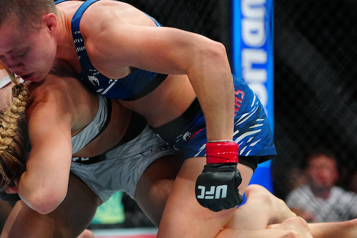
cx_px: 110
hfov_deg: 11.3
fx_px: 1805
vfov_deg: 7.5
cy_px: 160
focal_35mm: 182
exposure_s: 1/1250
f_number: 2.8
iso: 2500
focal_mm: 101
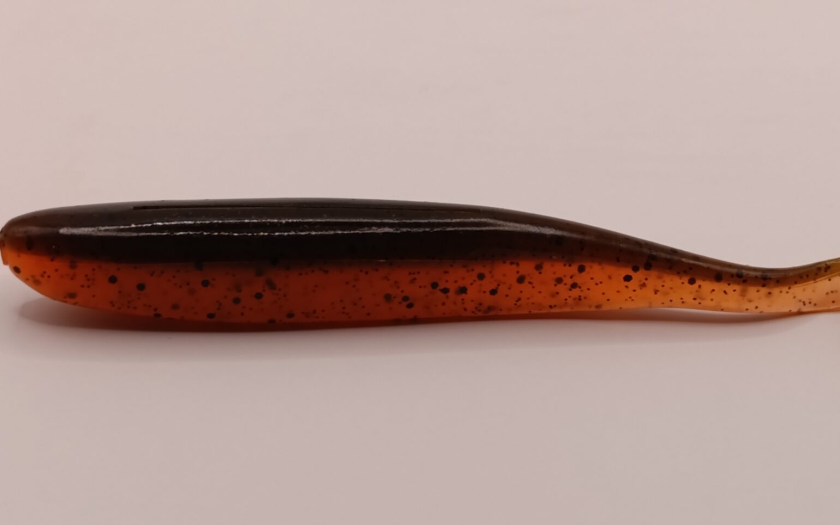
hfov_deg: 25.5
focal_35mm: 81
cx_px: 488
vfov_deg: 16.1
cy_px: 293
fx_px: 1855
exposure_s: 1/99.9
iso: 100
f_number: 1.6
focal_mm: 6.14
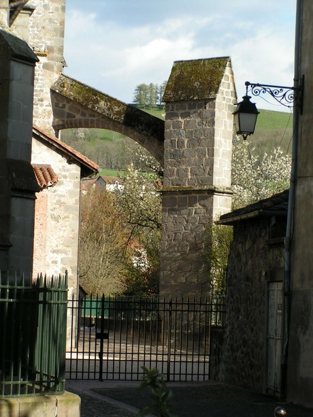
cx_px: 156
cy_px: 208
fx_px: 1302
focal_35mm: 108
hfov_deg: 13.7
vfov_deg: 18.2
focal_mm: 16.6
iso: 50
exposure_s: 1/200
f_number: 5.6
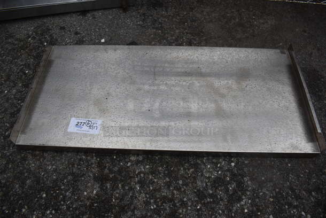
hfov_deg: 67.3
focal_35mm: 27
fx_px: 245
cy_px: 109
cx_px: 163
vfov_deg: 48.0
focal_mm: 18
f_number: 6.3
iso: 200
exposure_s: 1/160
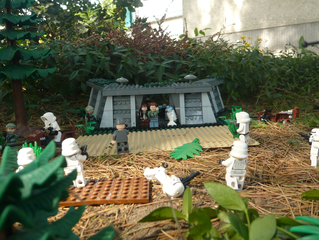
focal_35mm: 32
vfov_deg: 44.2
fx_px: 295
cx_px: 160
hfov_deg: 56.8
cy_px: 120
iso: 100
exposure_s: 1/60
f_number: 3
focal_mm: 5.2
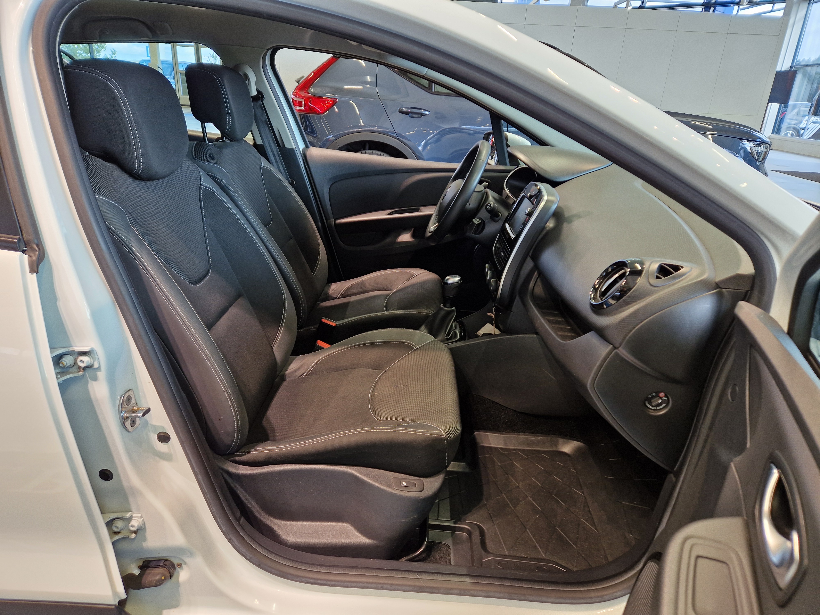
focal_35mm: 23
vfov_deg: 58.9
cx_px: 410
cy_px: 308
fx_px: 545
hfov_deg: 73.9
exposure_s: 1/100
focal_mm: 5.4
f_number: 1.8
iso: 100
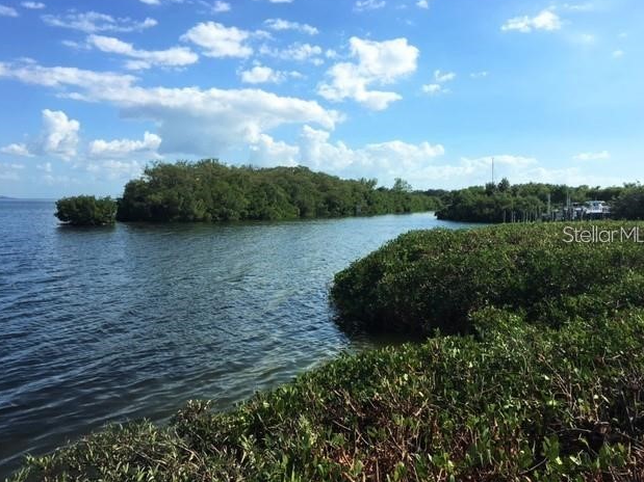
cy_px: 234
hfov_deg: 60.0
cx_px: 328
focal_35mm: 30
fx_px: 558
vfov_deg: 46.8
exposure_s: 1/1876
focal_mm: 4.15
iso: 25
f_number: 2.2
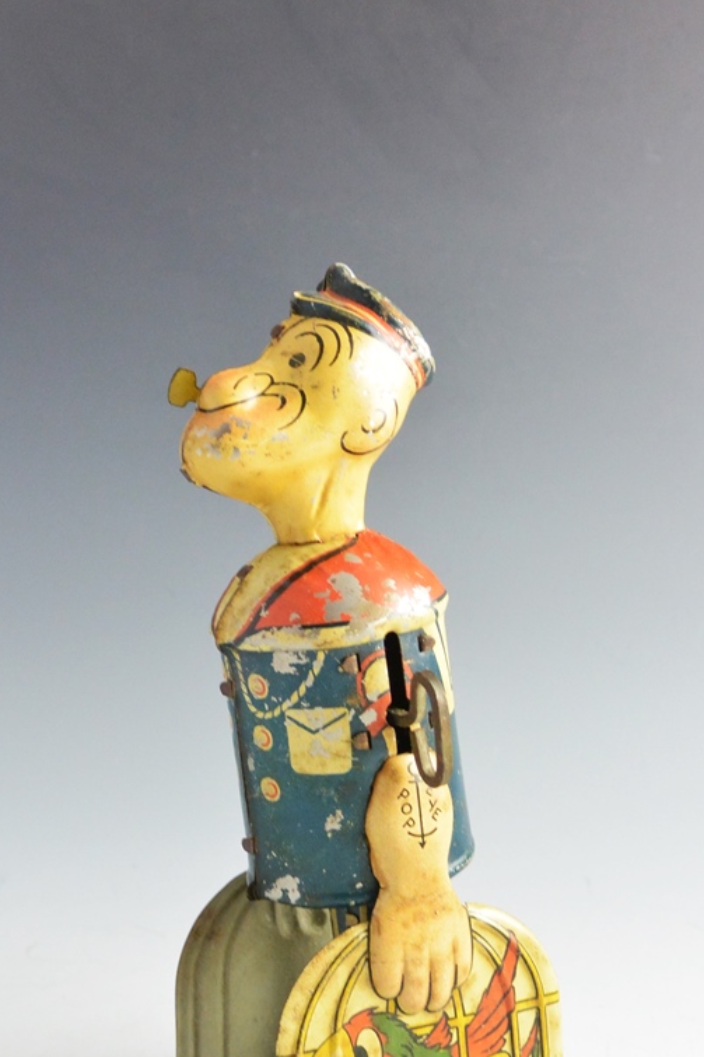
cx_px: 358
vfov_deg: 37.2
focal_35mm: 53
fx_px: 1555
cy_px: 694
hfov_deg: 25.5
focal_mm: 15.1
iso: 800
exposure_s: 1/30
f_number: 4.2
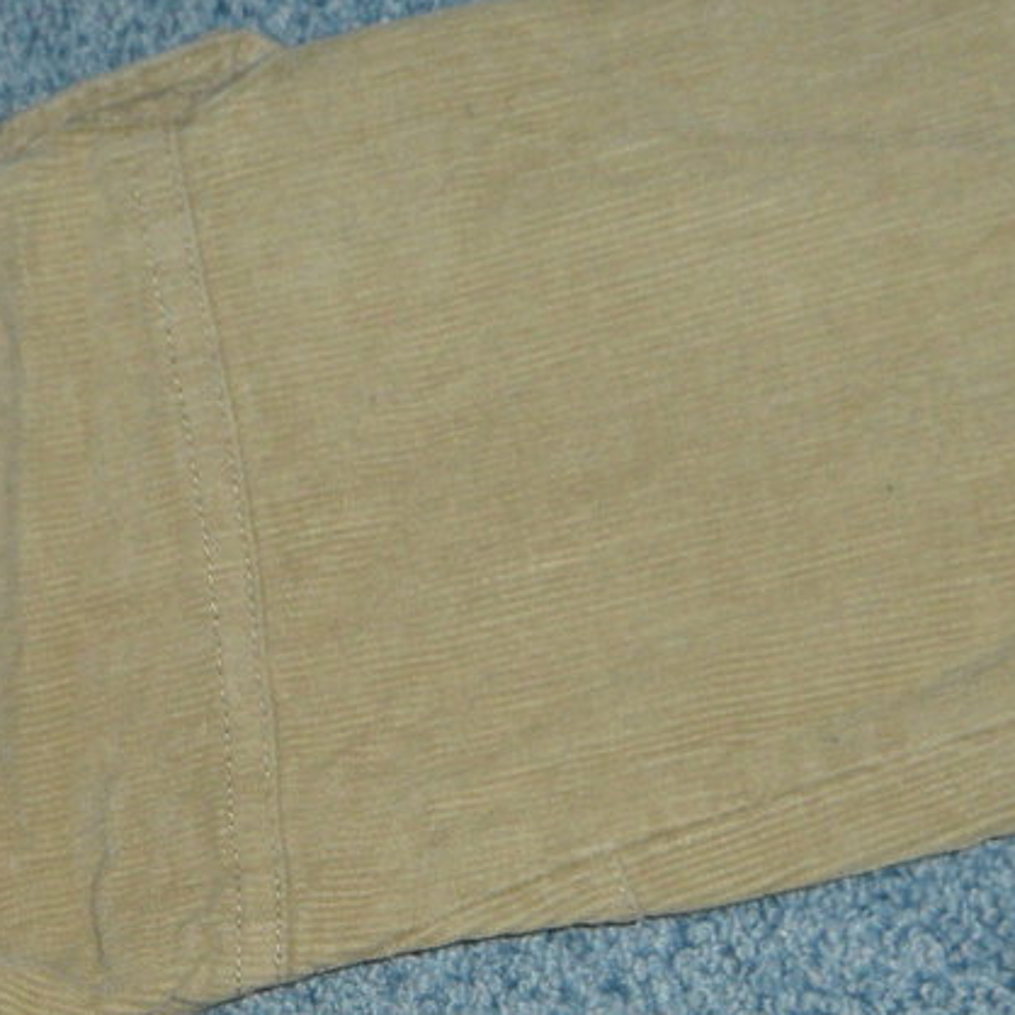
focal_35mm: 79
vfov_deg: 21.2
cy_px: 1015
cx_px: 246
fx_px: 2621
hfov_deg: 21.7
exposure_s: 1/10
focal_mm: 4.8
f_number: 8.8
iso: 100
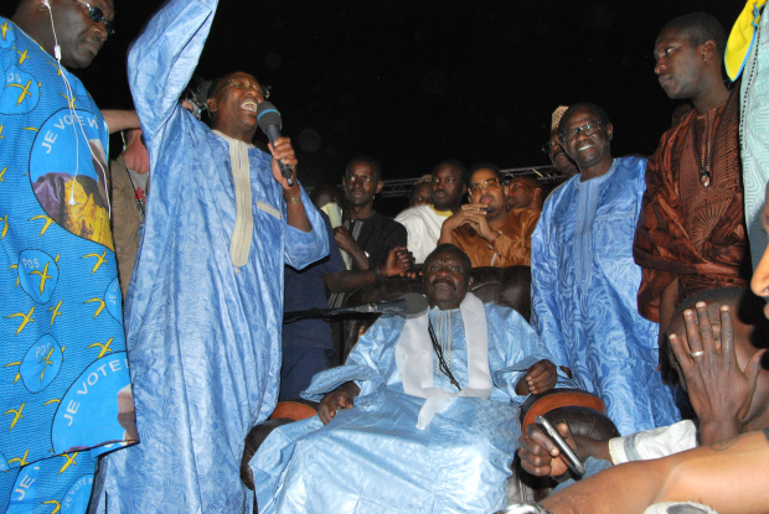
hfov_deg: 61.9
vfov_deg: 43.7
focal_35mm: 30
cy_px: 257
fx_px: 642
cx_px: 384
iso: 800
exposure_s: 1/40
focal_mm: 20
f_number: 9
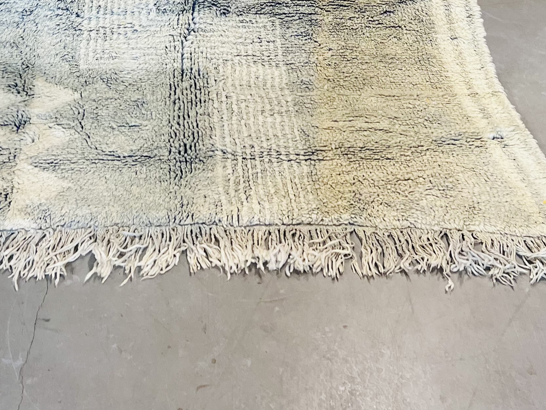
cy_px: -210
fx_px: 994
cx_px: 202
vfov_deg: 20.0
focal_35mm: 63
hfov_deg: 30.6
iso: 125
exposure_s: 1/100
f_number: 1.5
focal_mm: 5.7
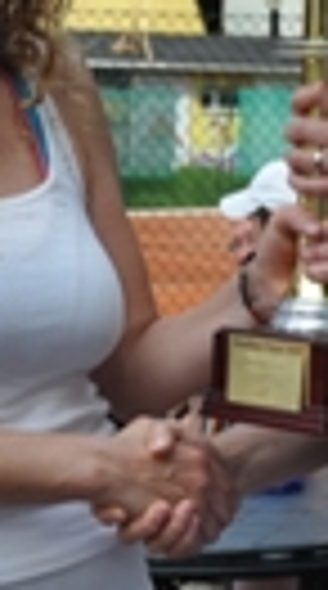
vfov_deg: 15.3
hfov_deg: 8.5
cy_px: 122
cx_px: 346
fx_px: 2180
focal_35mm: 140
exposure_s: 1/1250
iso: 400
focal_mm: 26
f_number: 5
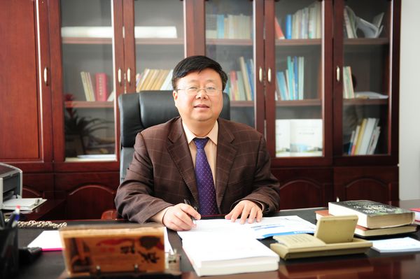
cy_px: 140
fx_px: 466
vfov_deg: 33.3
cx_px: 210
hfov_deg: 48.5
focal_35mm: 40
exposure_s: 1/80
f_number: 2.8
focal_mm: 40
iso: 400
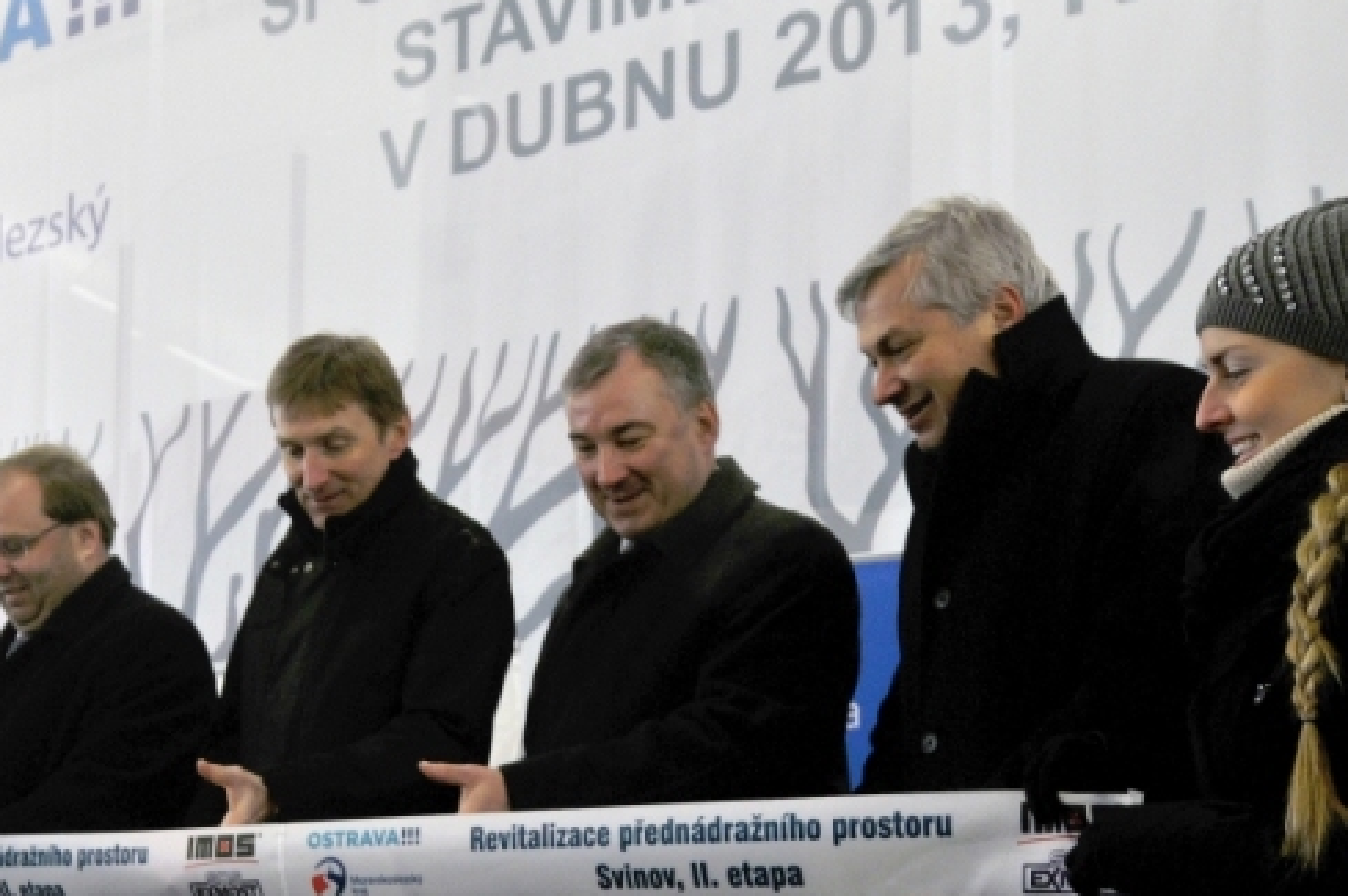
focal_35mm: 54
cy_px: 724
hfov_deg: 36.3
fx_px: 2020
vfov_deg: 24.6
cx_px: 380
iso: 250
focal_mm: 22
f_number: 4
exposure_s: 1/125
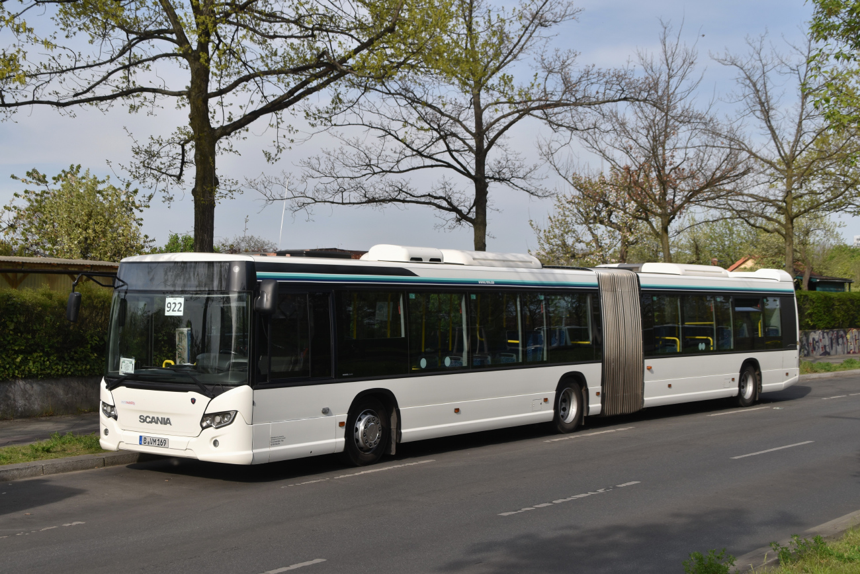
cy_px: 287
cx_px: 430
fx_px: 1218
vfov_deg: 26.5
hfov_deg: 38.9
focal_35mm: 51
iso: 100
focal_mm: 34
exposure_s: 1/250
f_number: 8
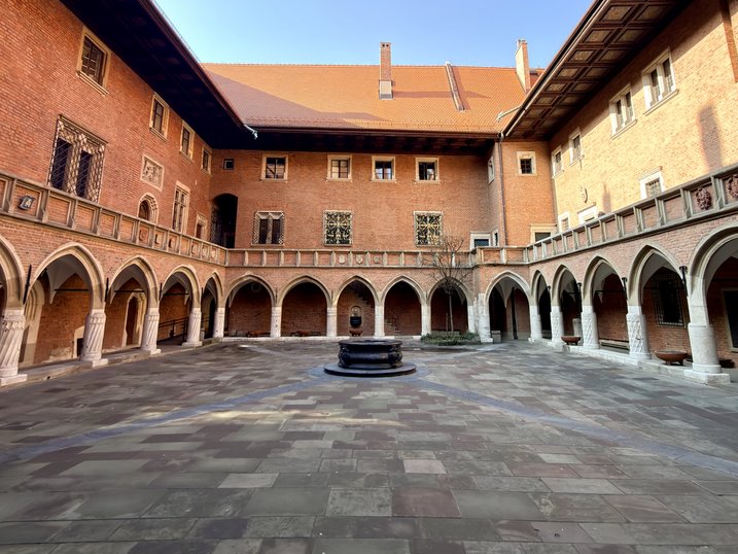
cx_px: 379
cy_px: 215
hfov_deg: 81.7
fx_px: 426
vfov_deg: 65.2
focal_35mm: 20
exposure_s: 1/175
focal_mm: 2.22
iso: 20
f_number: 2.2
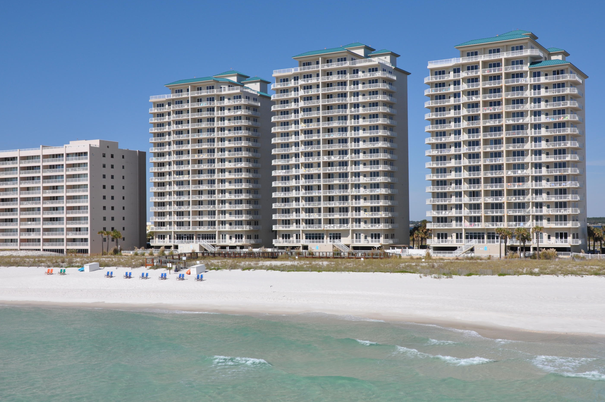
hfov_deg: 41.2
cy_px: 204
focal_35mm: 48
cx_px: 316
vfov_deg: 28.0
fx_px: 806
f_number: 11
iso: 200
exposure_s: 1/500
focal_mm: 30
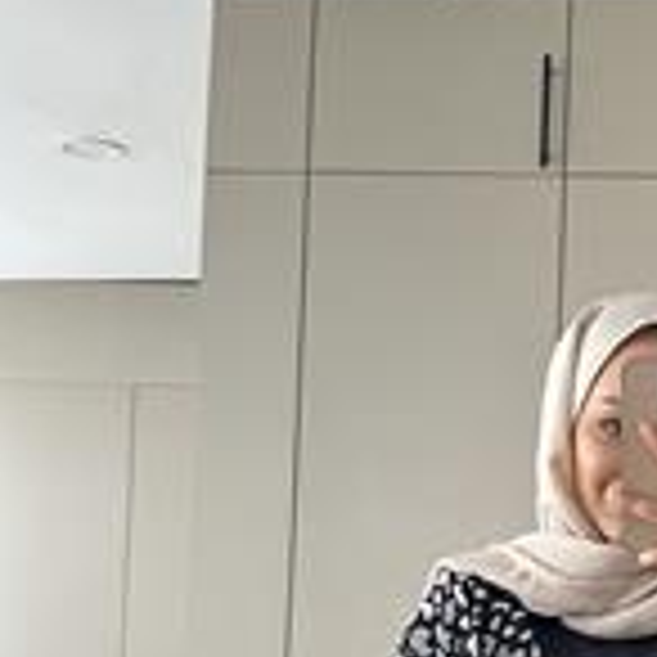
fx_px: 1288
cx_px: 652
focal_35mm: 60
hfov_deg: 27.1
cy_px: 803
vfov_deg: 25.5
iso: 400
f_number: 1.78
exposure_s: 1/60
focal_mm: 6.86
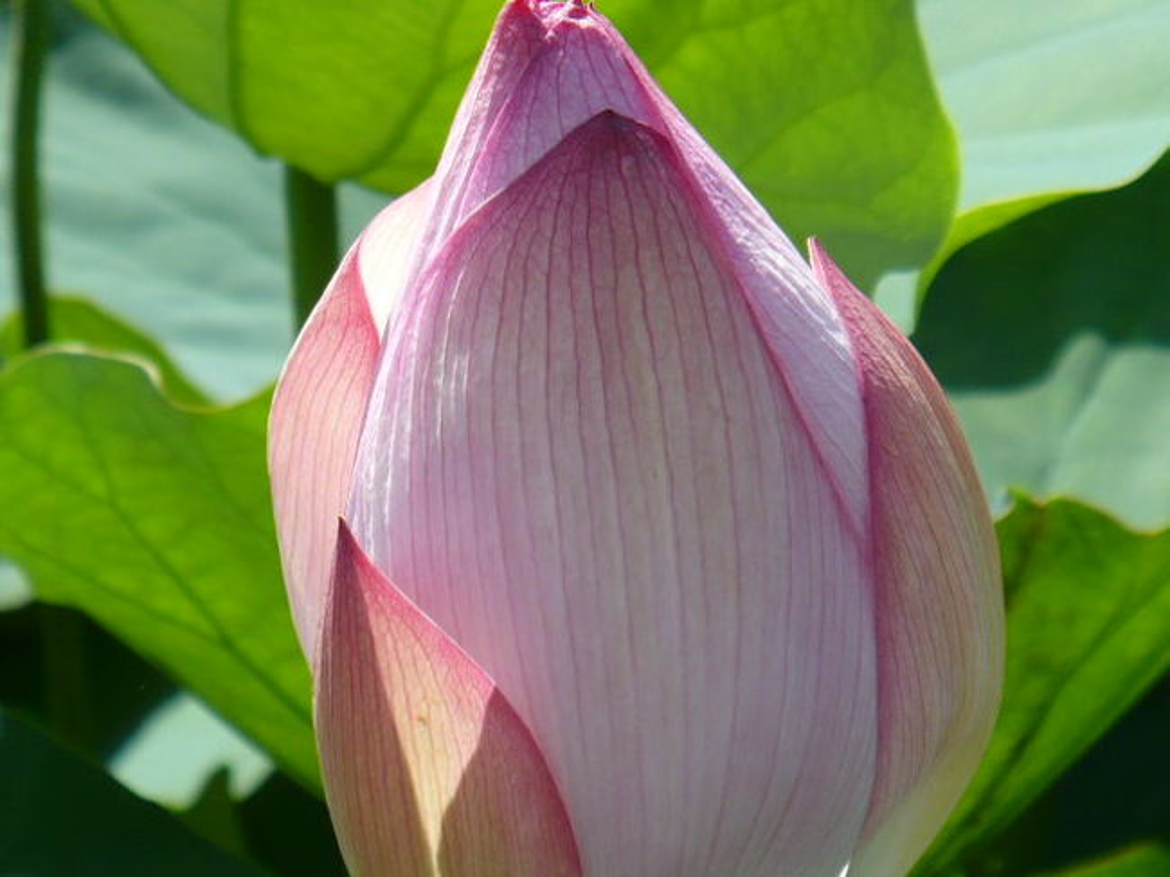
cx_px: 585
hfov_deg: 9.6
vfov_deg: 7.2
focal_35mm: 206
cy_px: 438
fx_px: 6960
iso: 100
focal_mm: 22.9
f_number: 3.8
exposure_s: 1/640
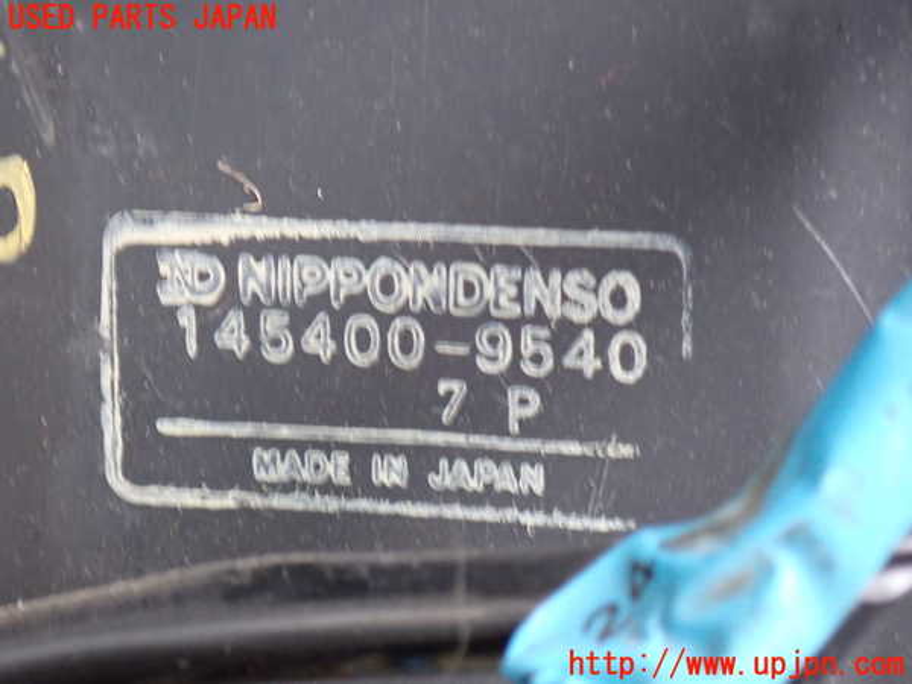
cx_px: 456
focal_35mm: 100
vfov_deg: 14.8
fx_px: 2635
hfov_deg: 19.6
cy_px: 342
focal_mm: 18
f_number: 4.9
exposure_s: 1/25
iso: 800
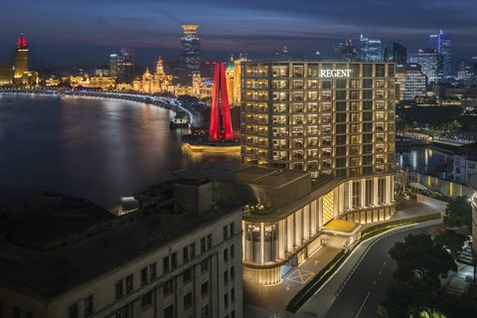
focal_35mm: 35
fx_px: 464
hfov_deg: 54.4
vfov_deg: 37.9
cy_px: 159
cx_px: 238
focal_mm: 35
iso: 100
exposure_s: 1/13
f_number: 2.8
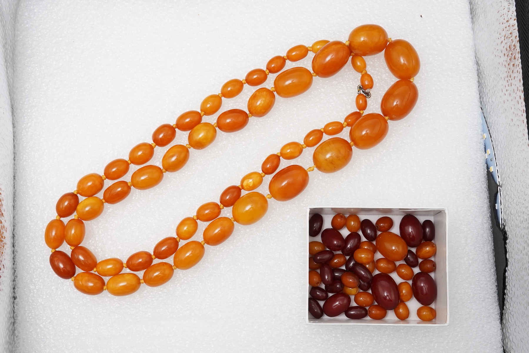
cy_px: 176
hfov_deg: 43.6
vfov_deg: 29.9
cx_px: 264
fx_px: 661
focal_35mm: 45
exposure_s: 1/125
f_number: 20
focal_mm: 30
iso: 500
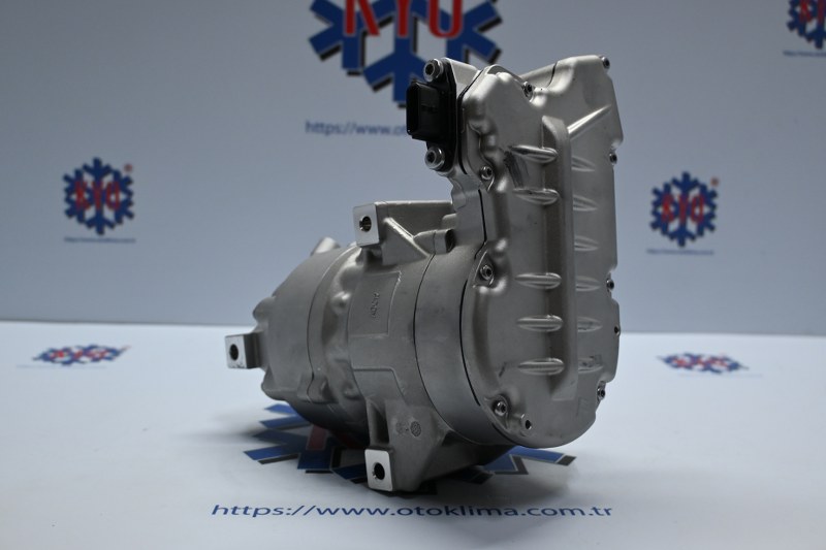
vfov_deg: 36.2
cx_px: 413
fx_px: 843
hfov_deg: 52.2
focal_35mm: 37
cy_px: 275
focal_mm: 24.5
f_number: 4.2
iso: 800
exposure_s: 1/125
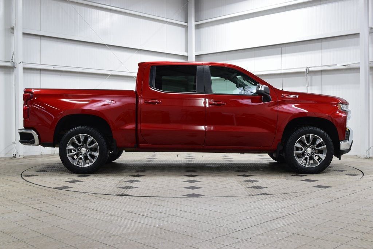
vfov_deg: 31.9
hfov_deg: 46.4
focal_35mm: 42
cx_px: 186
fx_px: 435
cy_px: 124
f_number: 6.3
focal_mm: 28
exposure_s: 1/15
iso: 500
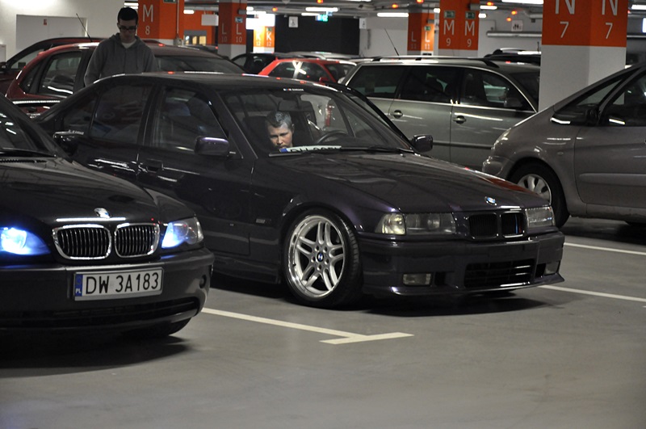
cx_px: 323
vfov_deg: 12.1
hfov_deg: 18.2
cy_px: 214
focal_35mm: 112
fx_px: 2016
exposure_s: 1/30
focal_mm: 75
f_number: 5.3
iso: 1600
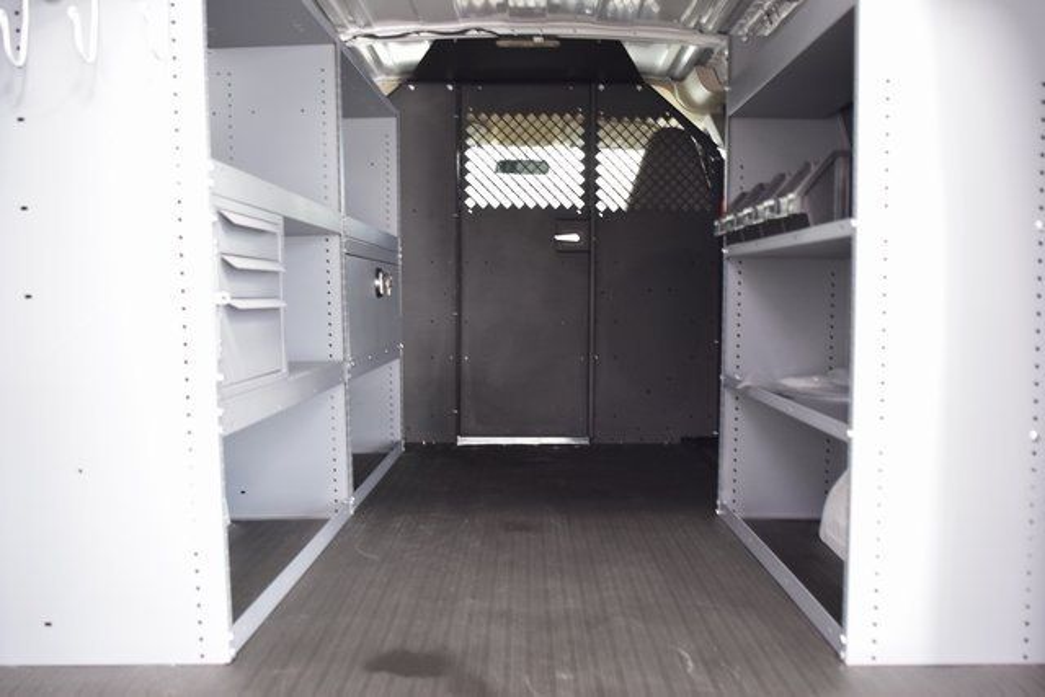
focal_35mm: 36
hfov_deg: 53.1
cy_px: 348
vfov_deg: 36.9
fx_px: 1045
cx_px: 522
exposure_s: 1/15
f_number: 2.8
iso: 1600
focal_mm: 24
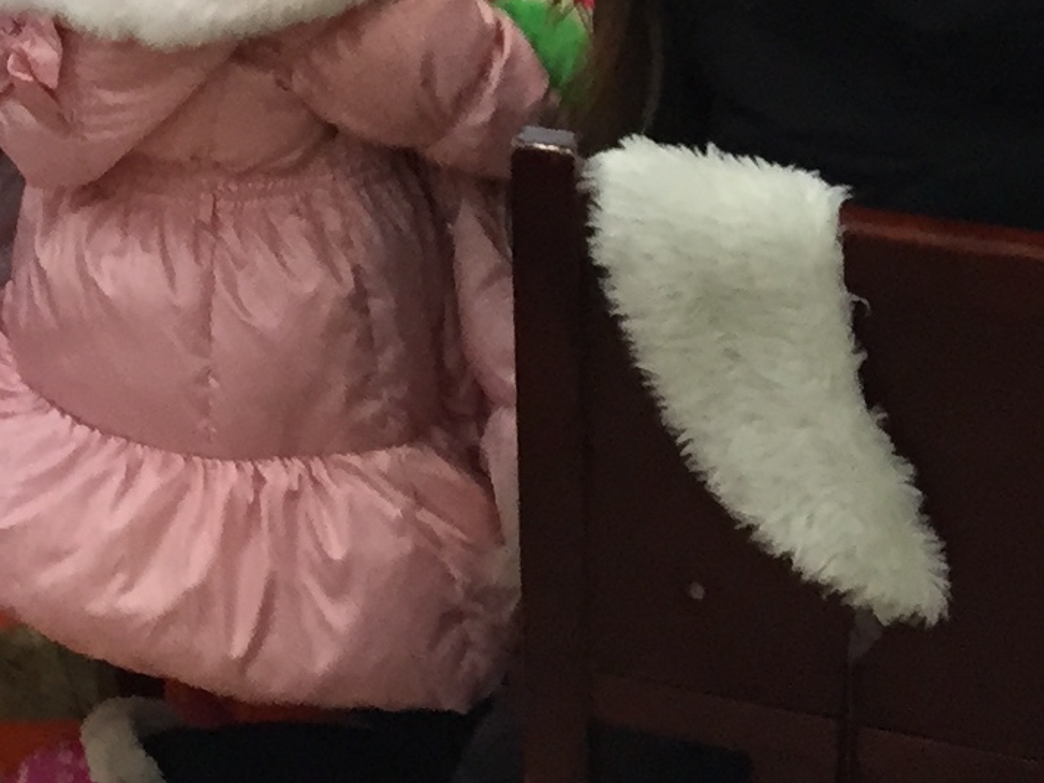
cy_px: -924
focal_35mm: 133
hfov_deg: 13.6
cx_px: -692
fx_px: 4011
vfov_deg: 10.1
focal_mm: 4.15
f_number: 2.2
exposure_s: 1/33
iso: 160
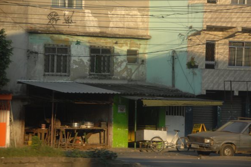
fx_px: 1188
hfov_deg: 12.1
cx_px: 125
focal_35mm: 171
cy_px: 78
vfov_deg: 8.0
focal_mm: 105
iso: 500
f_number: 5.3
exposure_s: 1/500
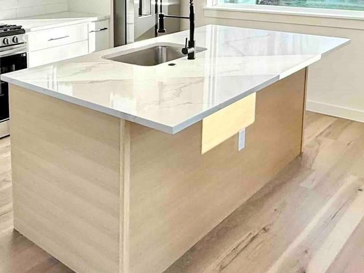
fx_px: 452
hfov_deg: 41.3
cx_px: 55
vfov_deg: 31.7
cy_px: 19
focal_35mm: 43
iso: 64
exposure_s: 1/237
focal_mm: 2.22
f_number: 2.2
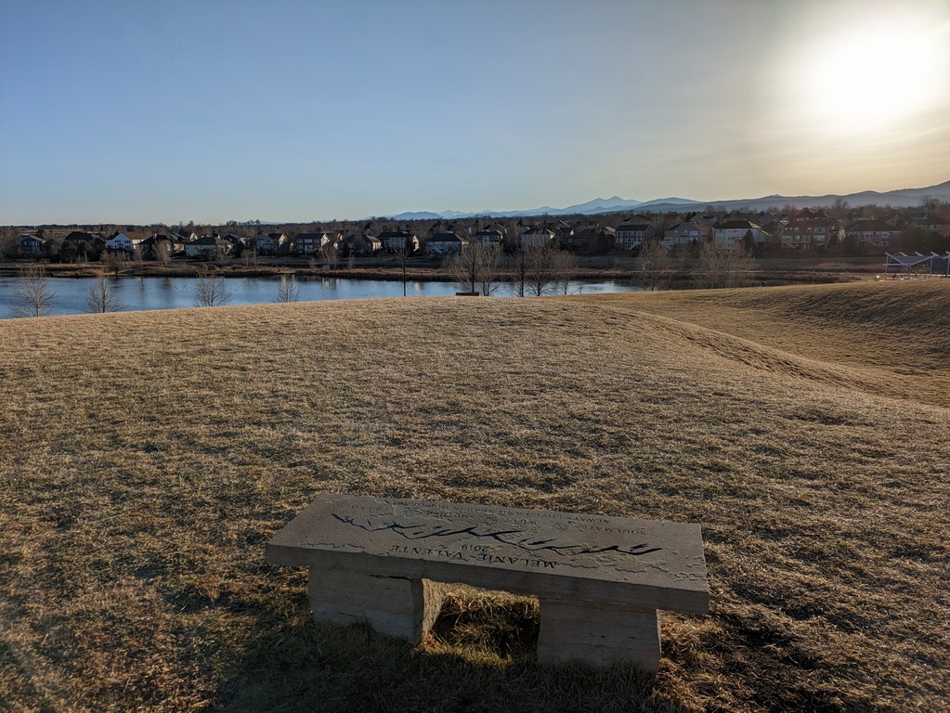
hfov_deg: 69.4
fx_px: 686
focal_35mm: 25
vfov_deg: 54.9
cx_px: 475
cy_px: 356
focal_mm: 5.43
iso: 50
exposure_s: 1/7874
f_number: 1.89
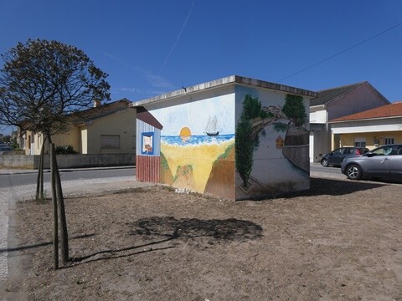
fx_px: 279
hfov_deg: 71.6
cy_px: 150
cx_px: 201
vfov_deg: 56.8
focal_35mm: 24
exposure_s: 1/2000
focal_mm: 4.3
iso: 80
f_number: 3.3
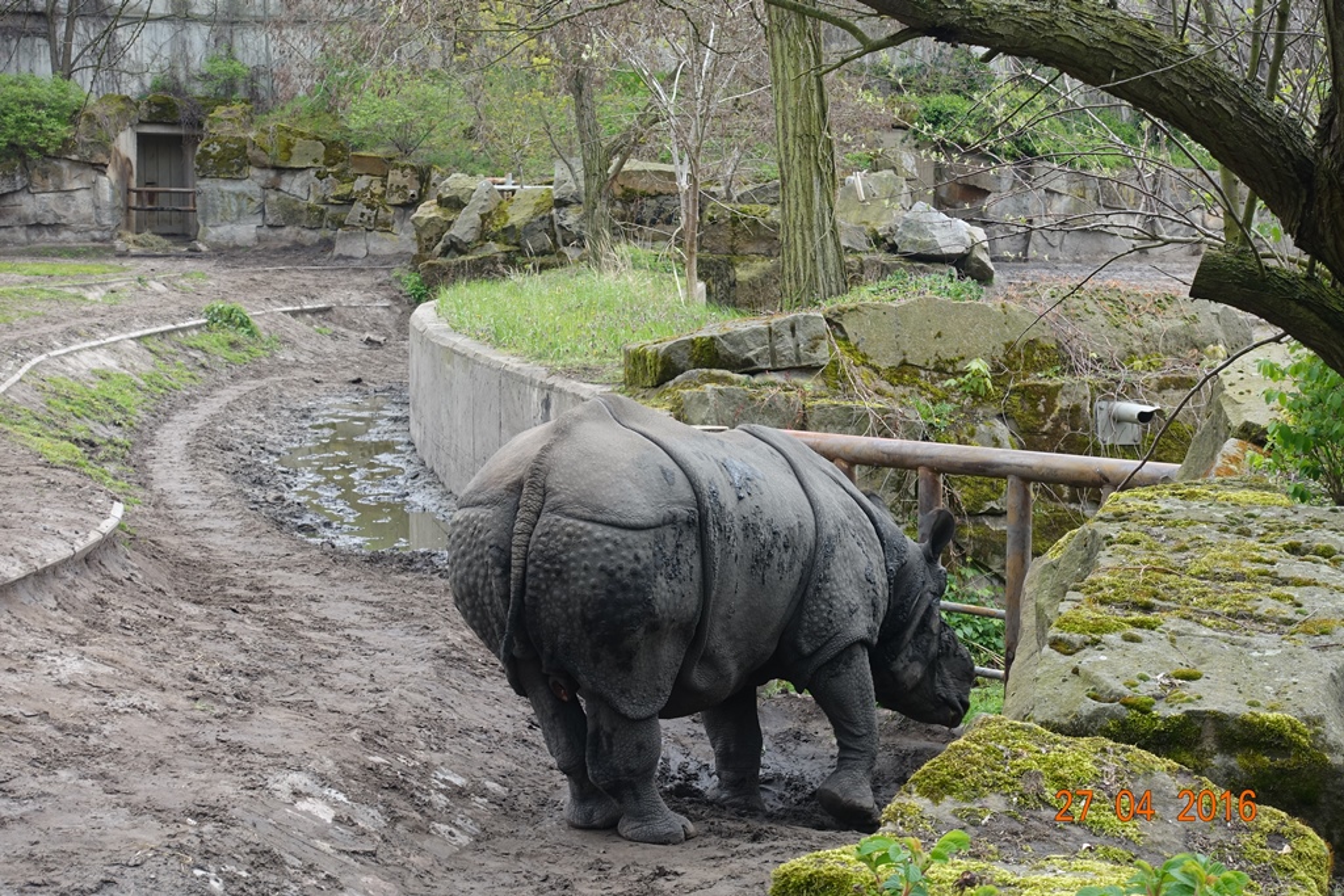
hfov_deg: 28.8
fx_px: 2614
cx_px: 672
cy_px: 448
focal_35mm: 70
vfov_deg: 19.5
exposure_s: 1/100
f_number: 5.6
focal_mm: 25.7
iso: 125
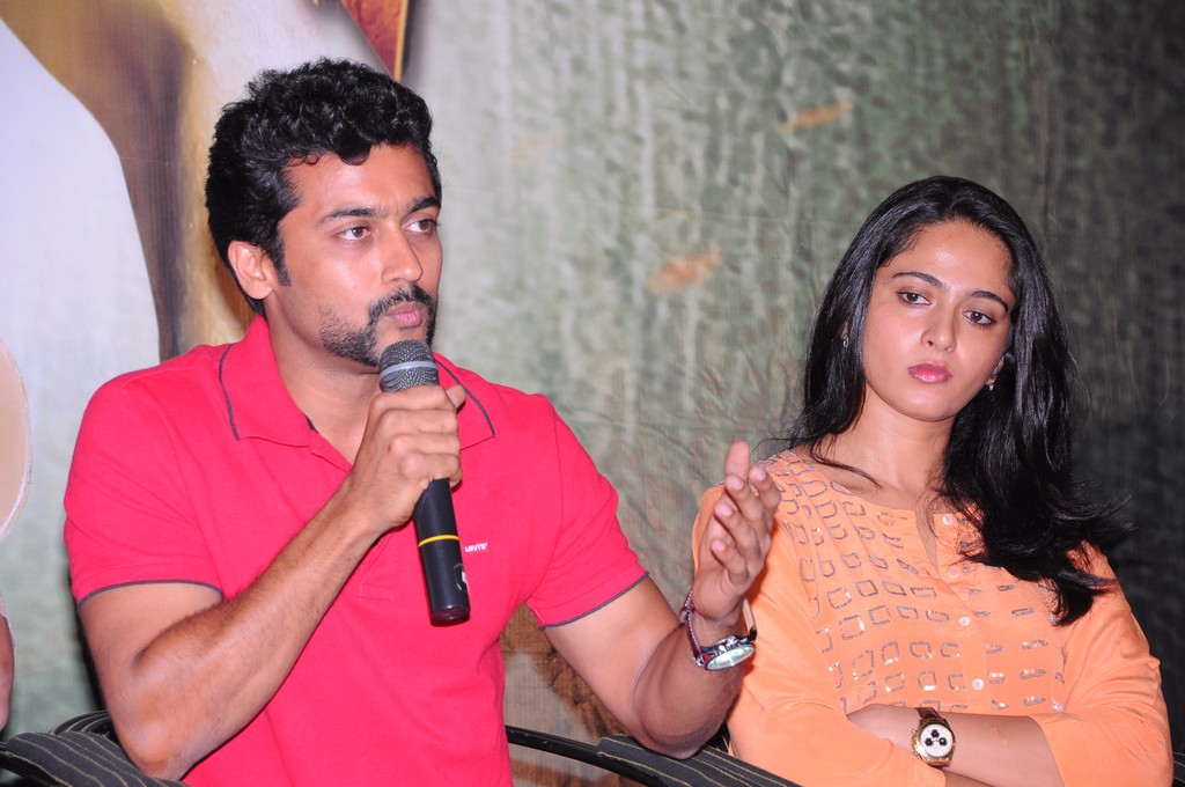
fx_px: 5178
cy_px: 394
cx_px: 592
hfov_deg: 13.1
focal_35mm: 158
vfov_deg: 8.7
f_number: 6.3
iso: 640
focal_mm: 105
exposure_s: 1/125
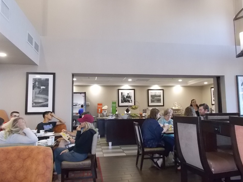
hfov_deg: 58.1
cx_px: 139
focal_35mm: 31
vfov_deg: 45.4
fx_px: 218
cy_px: 86
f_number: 3.2
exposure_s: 1/25
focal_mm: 4.6
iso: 450
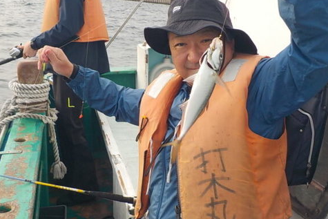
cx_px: 149
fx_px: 383
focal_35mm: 42
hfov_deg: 46.3
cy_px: 113
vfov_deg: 31.9
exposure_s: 1/250
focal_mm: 4.1
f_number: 3.3
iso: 125
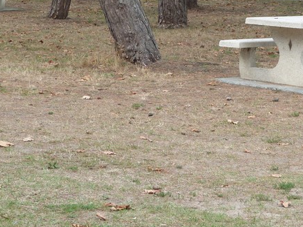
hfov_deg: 13.7
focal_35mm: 144
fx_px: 1261
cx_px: 178
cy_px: 37
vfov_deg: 10.3
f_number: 3.3
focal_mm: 14.1
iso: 200
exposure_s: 1/160
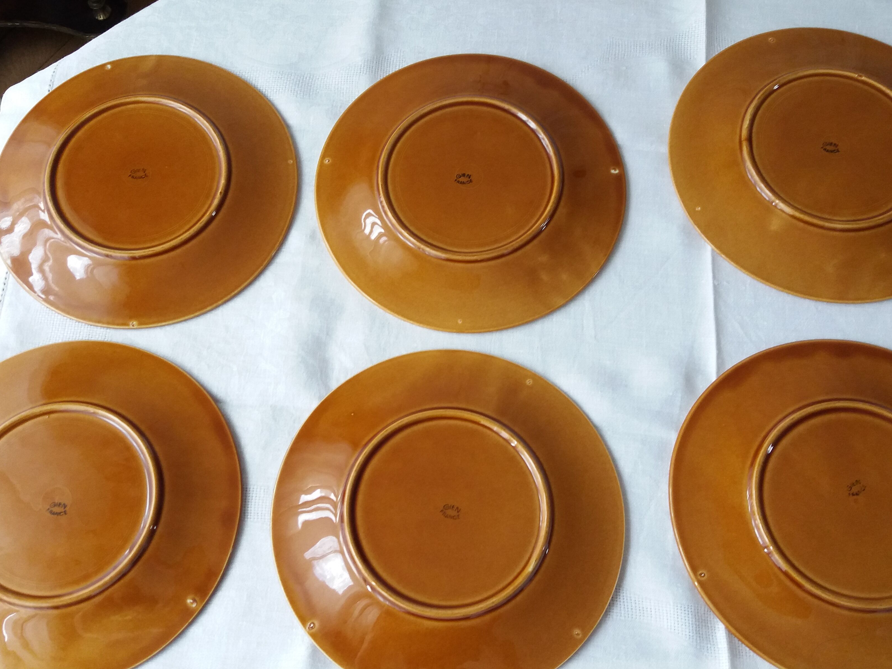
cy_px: 359
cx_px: 425
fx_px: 928
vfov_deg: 39.6
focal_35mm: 36
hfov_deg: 51.3
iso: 100
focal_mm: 3.7
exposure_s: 1/30
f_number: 1.9
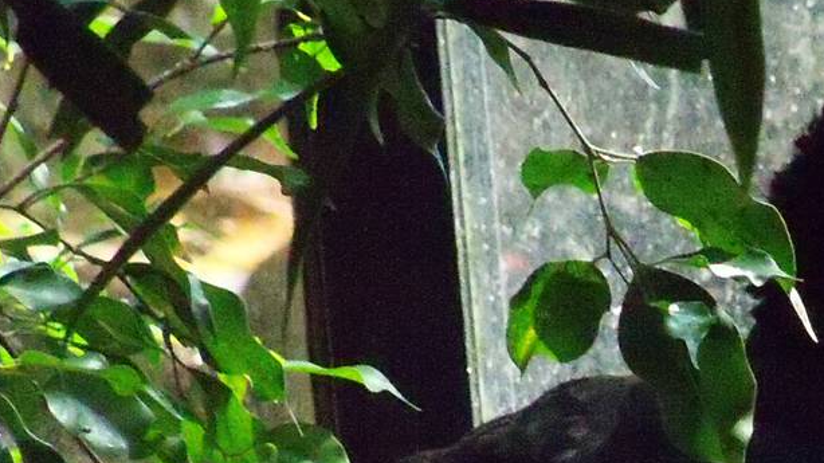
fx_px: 21712
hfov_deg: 2.2
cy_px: 487
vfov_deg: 1.2
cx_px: 915
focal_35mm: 994
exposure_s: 1/500
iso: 1600
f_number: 4.8
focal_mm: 62
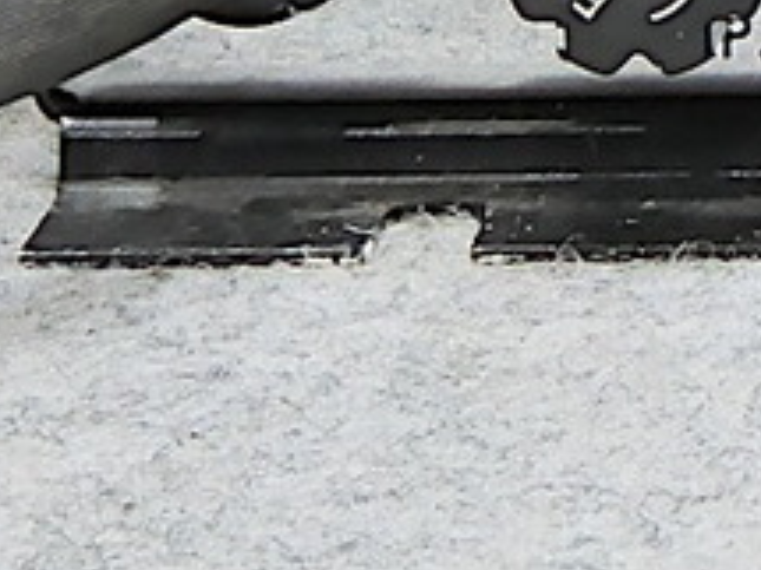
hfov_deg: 5.8
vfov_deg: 4.4
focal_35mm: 331
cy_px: -411
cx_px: 1568
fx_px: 7273
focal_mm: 13.2
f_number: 8
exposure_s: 1/25
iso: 1600
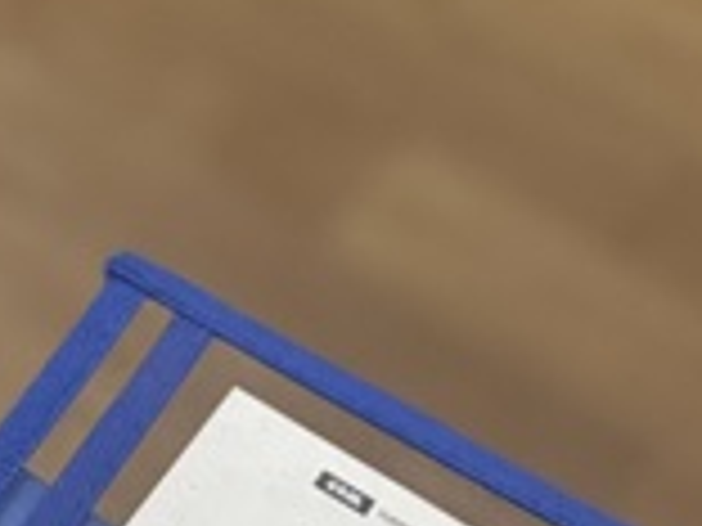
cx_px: -374
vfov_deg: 9.3
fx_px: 3123
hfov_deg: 12.2
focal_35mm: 154
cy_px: -342
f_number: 1.78
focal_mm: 6.76
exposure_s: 1/60
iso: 200
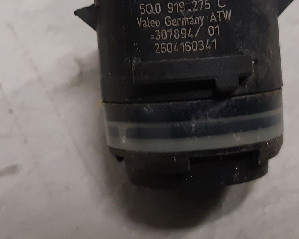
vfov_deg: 29.7
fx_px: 443
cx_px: 155
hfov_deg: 37.3
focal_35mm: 50
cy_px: 54
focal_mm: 3.93
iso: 160
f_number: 1.7
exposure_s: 1/50
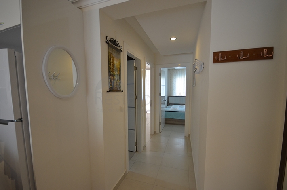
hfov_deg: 100.5
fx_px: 119
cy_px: 95
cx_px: 144
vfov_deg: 77.1
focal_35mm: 15
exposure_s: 1/60
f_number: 4
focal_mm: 10
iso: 400
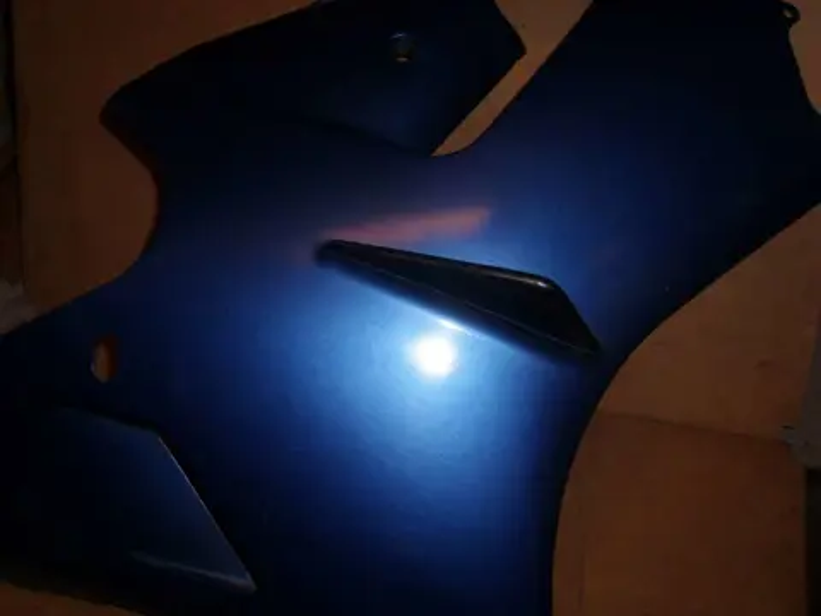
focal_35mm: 35
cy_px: 308
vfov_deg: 40.7
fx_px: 830
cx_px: 410
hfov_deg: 52.6
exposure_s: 1/30
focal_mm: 5.8
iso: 50
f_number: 7.1
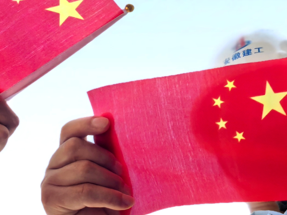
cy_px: -179
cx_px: 197
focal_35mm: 103
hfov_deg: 19.0
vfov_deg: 12.9
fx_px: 854
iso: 50
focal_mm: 5.75
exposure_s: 1/435
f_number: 4
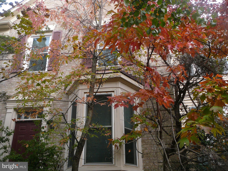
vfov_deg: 40.7
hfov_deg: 52.6
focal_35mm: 35
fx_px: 231
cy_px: 86
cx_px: 114
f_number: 2.8
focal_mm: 5.2
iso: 80
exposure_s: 1/125
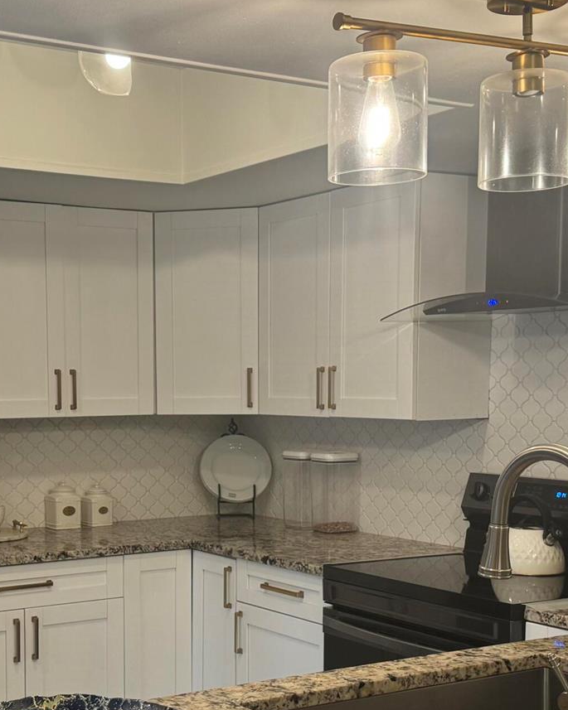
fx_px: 1177
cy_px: 480
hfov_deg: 26.9
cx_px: 163
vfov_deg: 33.3
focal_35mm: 56
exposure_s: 1/120
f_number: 1.78
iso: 160
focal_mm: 6.76
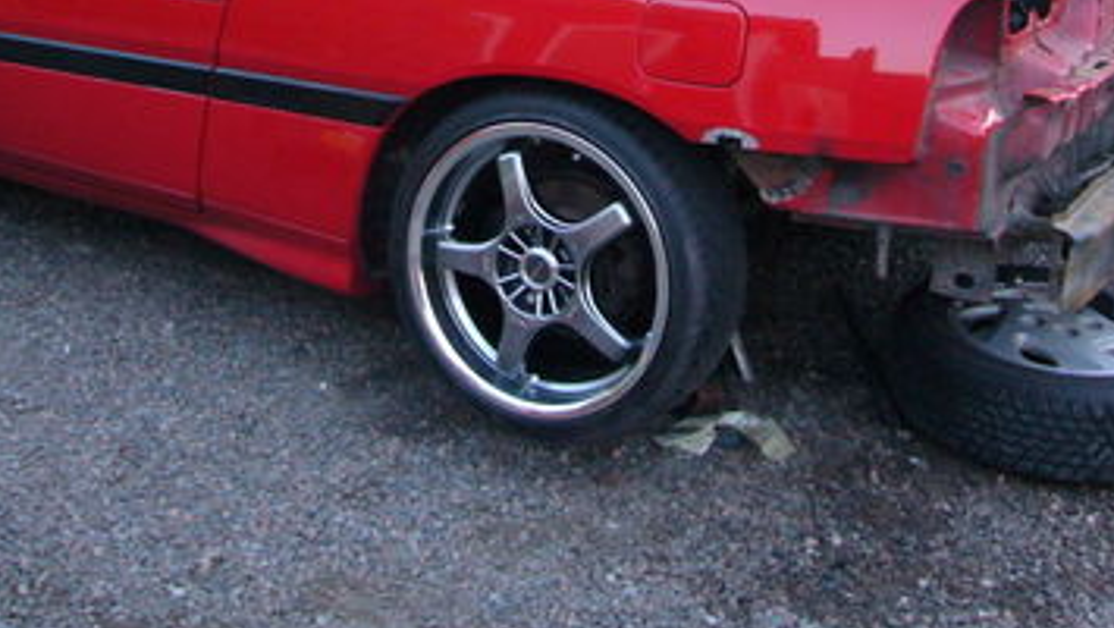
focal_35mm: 55
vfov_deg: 20.8
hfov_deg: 37.8
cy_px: -63
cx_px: 521
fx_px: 1625
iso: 200
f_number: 2.8
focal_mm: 4.6
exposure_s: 1/8
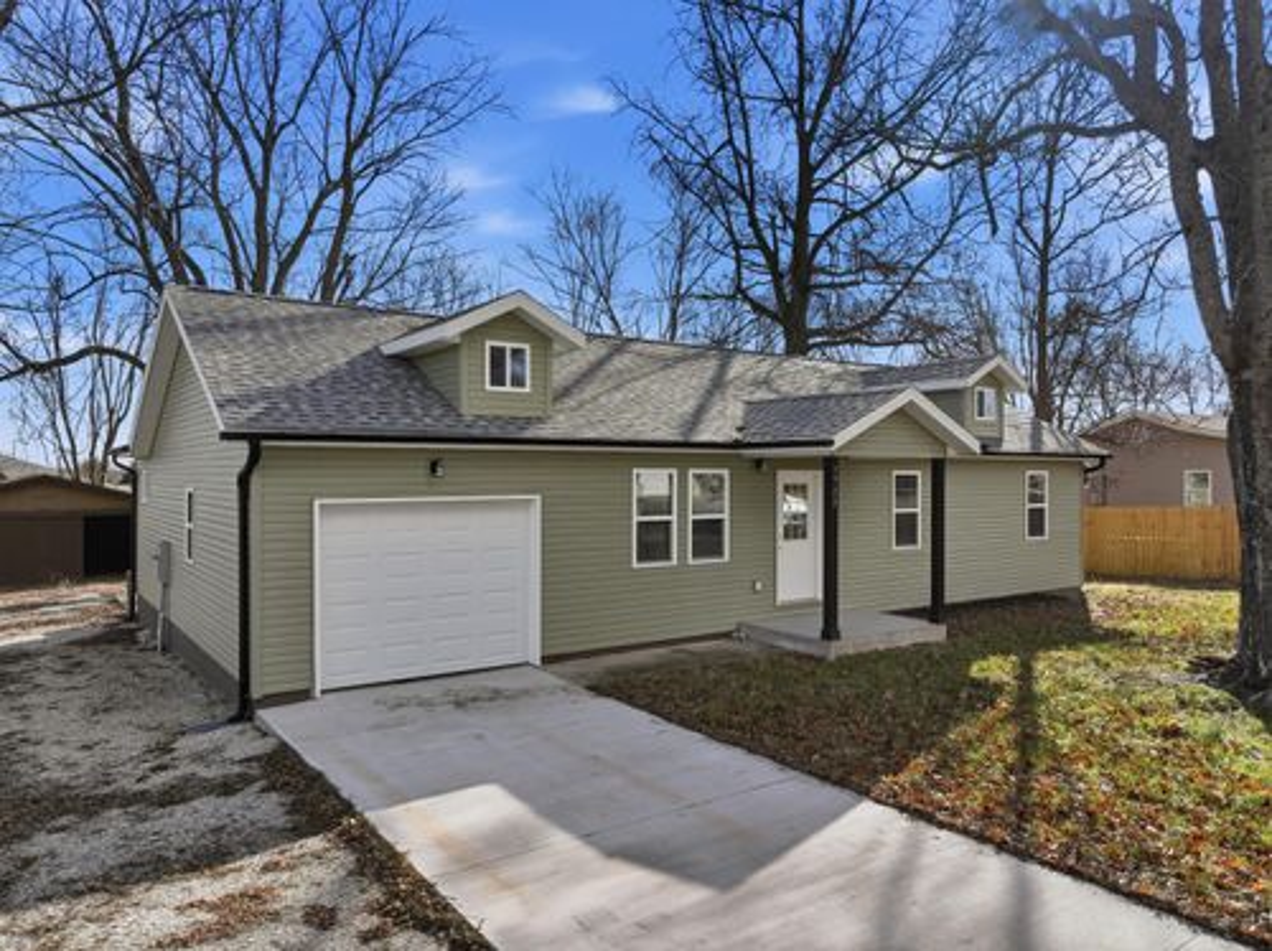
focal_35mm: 24
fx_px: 881
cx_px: 636
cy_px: 476
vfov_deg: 56.7
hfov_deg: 71.6
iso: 100
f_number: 4.5
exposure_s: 1/160
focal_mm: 12.3
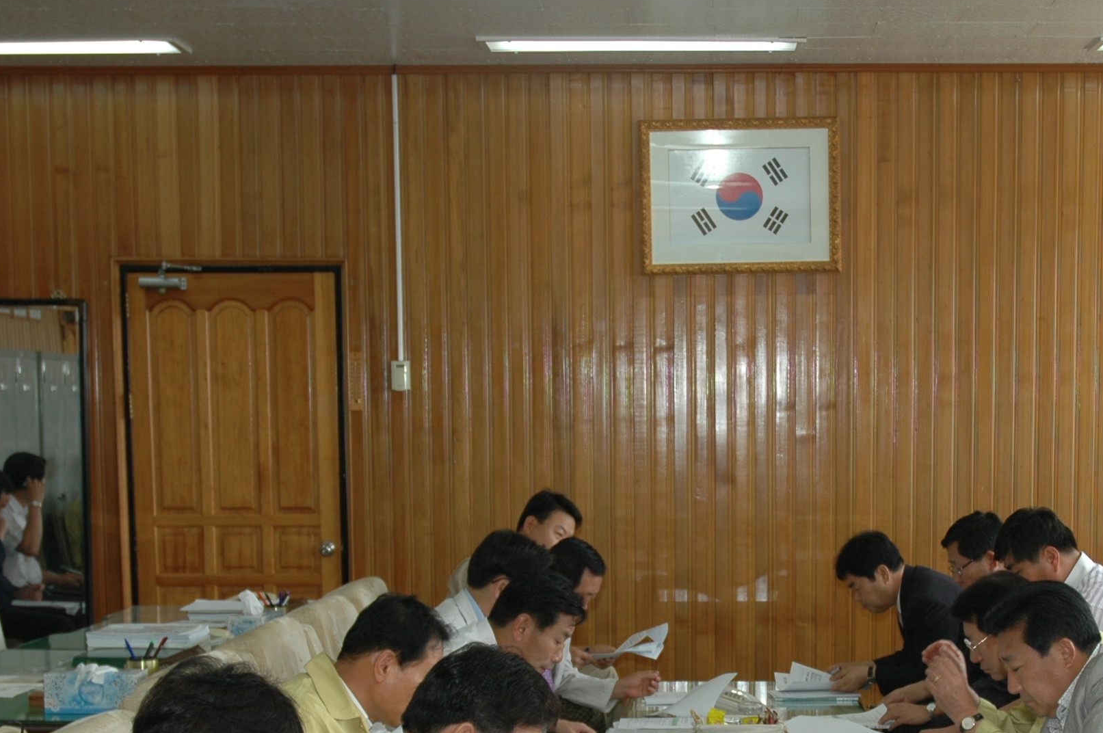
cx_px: 730
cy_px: 674
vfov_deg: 19.1
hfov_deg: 28.7
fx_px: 2140
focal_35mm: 70
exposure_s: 1/60
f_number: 4
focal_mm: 25
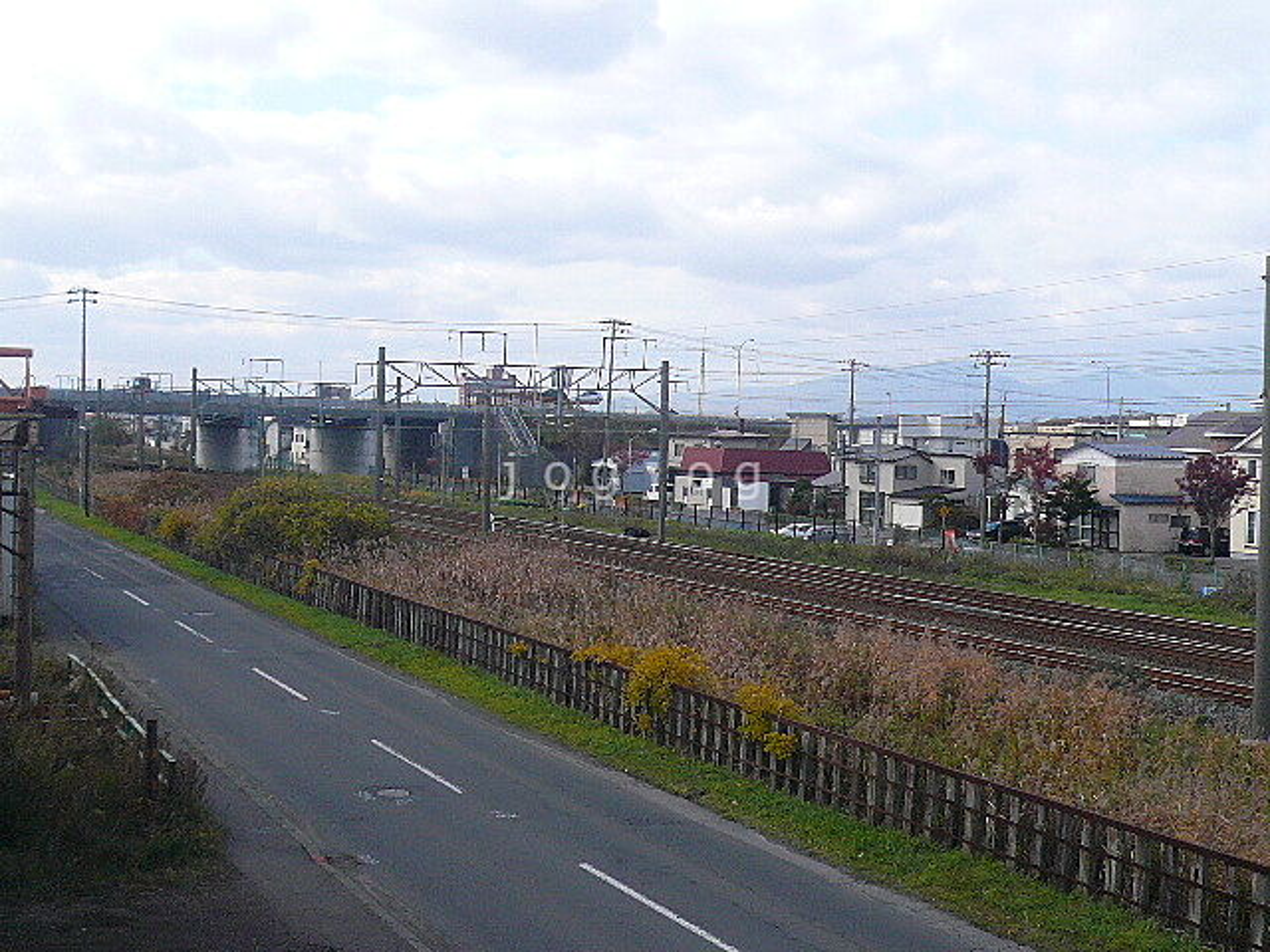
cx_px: 635
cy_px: 476
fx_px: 1614
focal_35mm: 44
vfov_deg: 32.9
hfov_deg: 42.9
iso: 100
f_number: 8
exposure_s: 1/125
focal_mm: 4.7
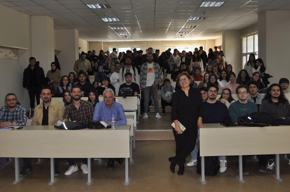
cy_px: 96
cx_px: 145
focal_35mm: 36
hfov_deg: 53.2
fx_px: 290
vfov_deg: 36.8
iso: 200
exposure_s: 1/60
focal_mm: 24
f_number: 3.5
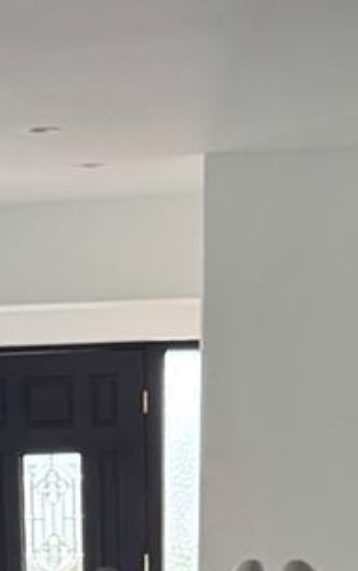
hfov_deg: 10.2
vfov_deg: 14.3
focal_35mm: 128
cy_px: 1045
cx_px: 58
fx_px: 1995
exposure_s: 1/113
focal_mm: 6.76
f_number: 1.78
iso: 200
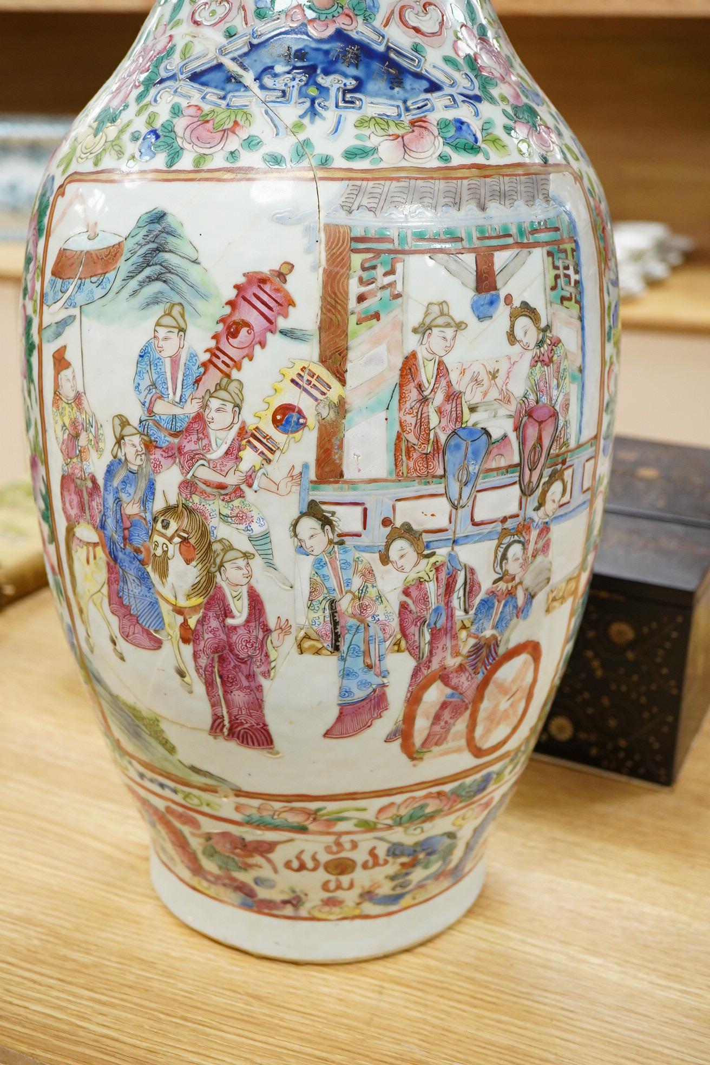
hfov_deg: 29.9
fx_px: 1331
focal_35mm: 45
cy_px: 532
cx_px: 355
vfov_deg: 43.6
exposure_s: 1/125
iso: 2000
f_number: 7.1
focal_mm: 30
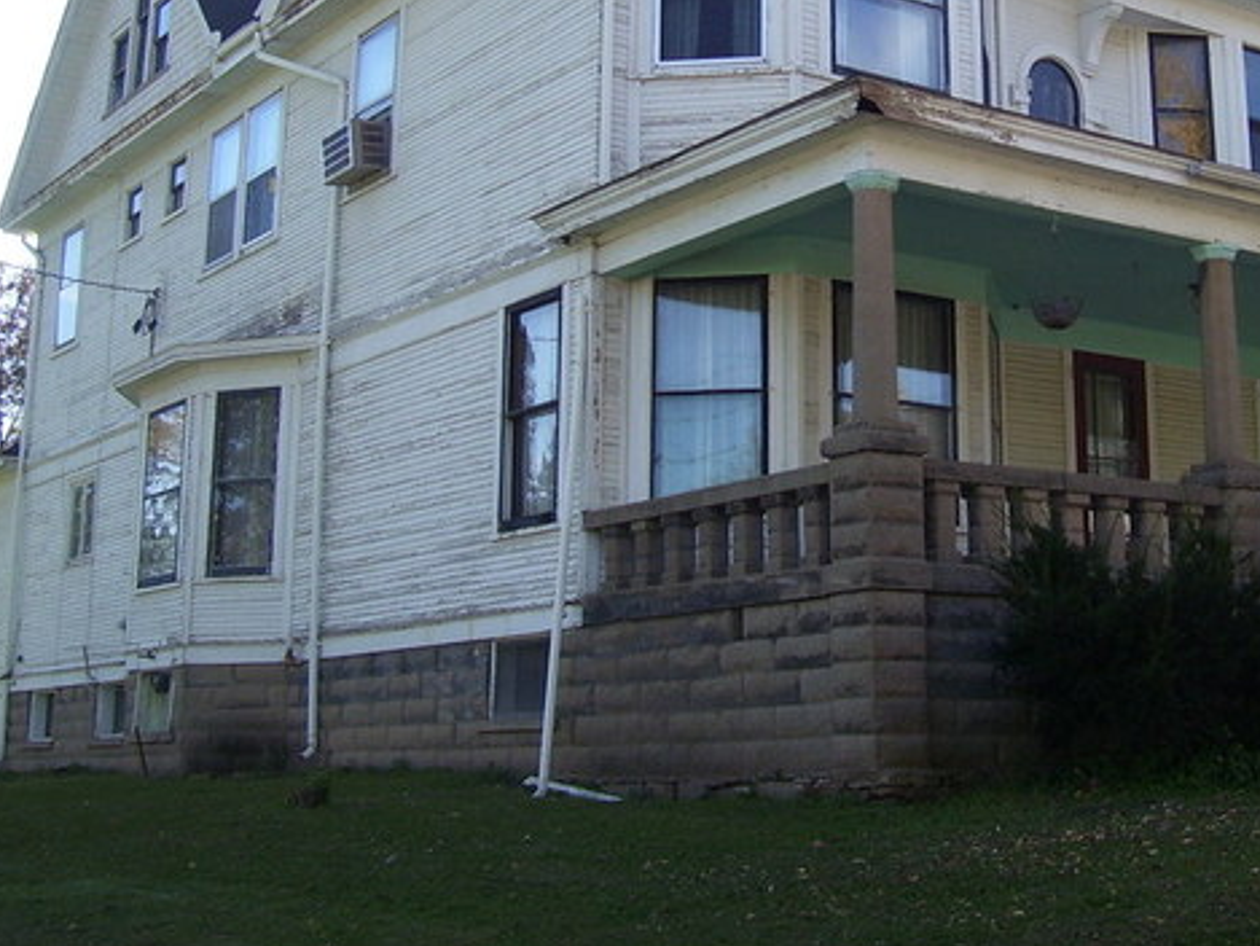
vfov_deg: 25.7
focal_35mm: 56
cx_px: 891
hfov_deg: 33.9
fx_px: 2039
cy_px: 212
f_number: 2.7
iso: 80
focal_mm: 5.6
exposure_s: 1/500
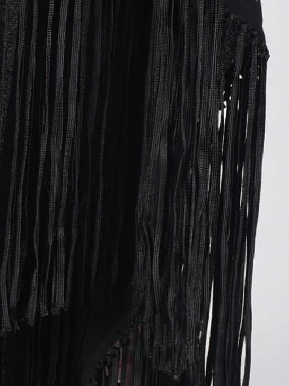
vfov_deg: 6.6
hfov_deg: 5.0
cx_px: -37
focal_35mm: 297
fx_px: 3307
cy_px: -67
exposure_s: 1/125
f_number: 10
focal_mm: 50
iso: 200
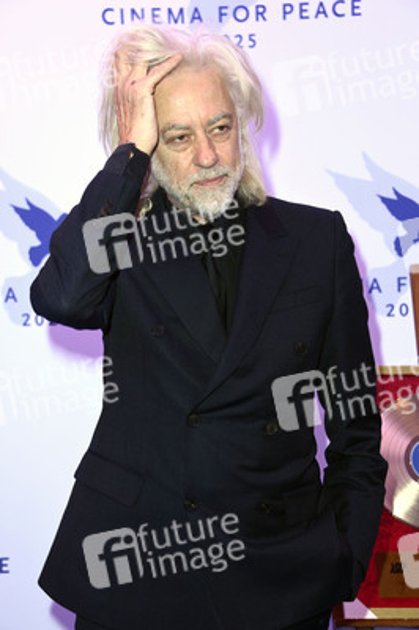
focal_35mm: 78
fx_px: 1364
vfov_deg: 26.0
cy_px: 315
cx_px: 210
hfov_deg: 17.5
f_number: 5.6
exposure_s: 1/250
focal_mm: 78
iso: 800
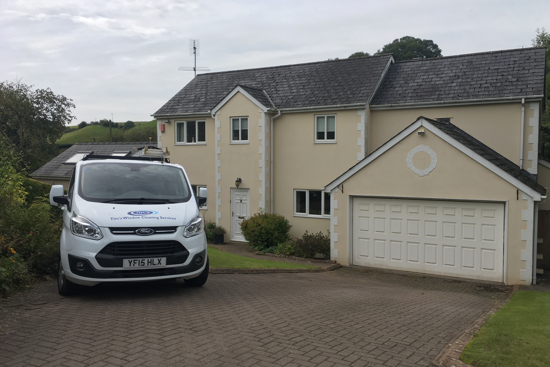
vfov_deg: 42.3
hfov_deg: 60.3
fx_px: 474
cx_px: 277
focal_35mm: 31
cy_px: 183
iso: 25
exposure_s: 1/1040
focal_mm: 4.15
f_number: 2.2
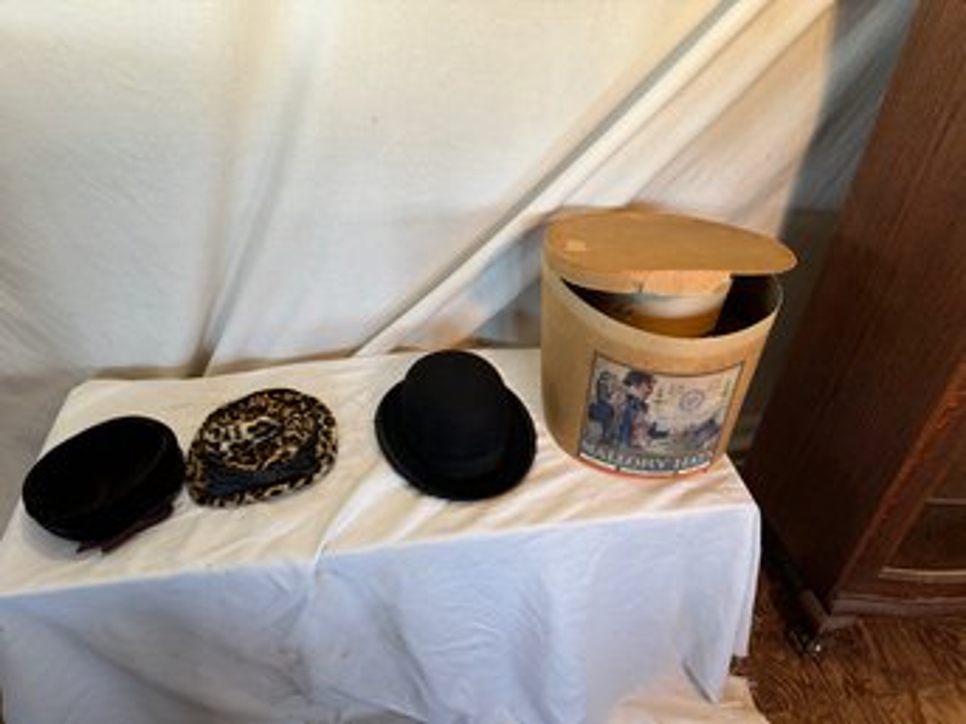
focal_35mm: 24
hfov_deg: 71.6
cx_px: 483
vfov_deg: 56.8
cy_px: 362
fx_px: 670
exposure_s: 1/120
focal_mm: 6.76
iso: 200
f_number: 1.78
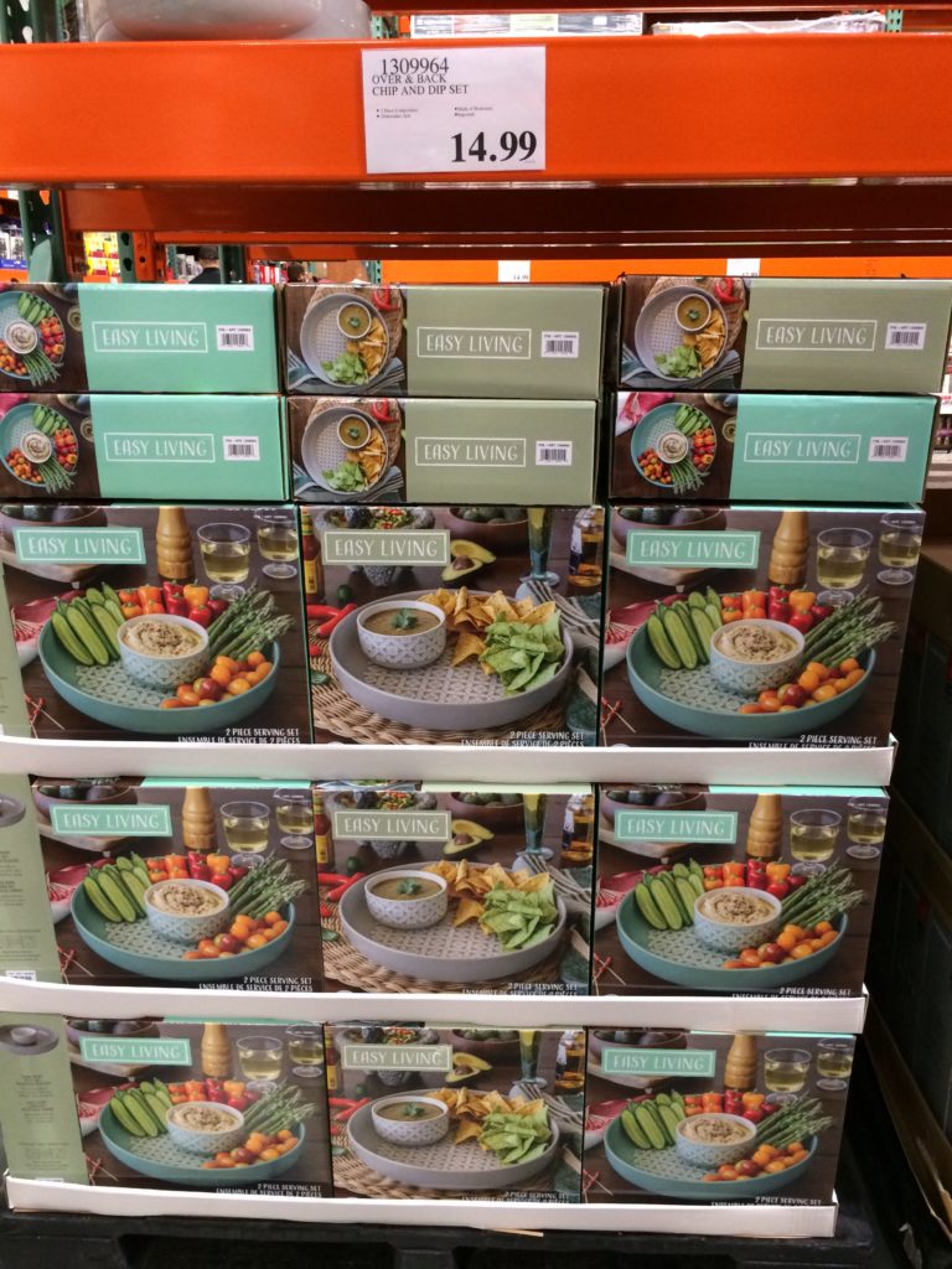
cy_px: 634
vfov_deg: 61.7
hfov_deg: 48.2
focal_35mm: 29
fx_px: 1063
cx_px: 476
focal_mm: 4.15
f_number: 2.2
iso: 250
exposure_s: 1/33
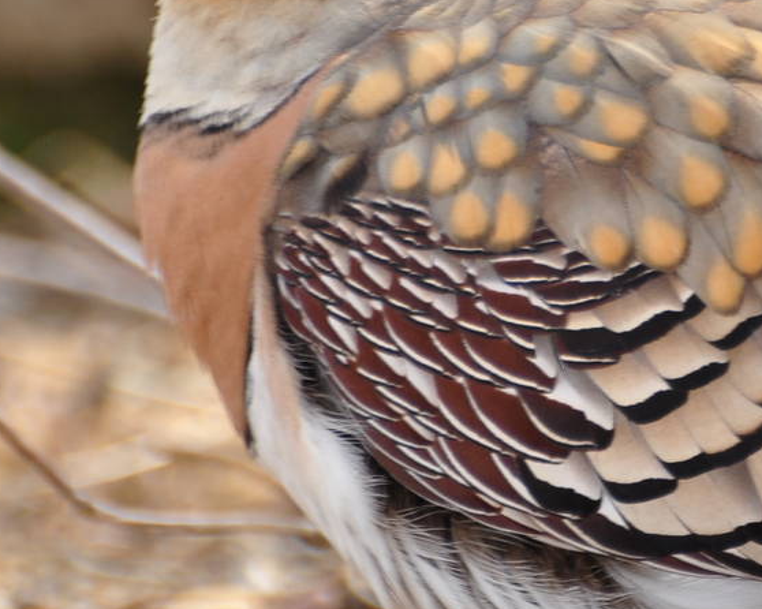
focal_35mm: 1210
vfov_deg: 1.3
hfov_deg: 1.6
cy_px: 140
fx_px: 27279
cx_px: 832
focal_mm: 300
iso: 200
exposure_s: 1/160
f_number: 5.6
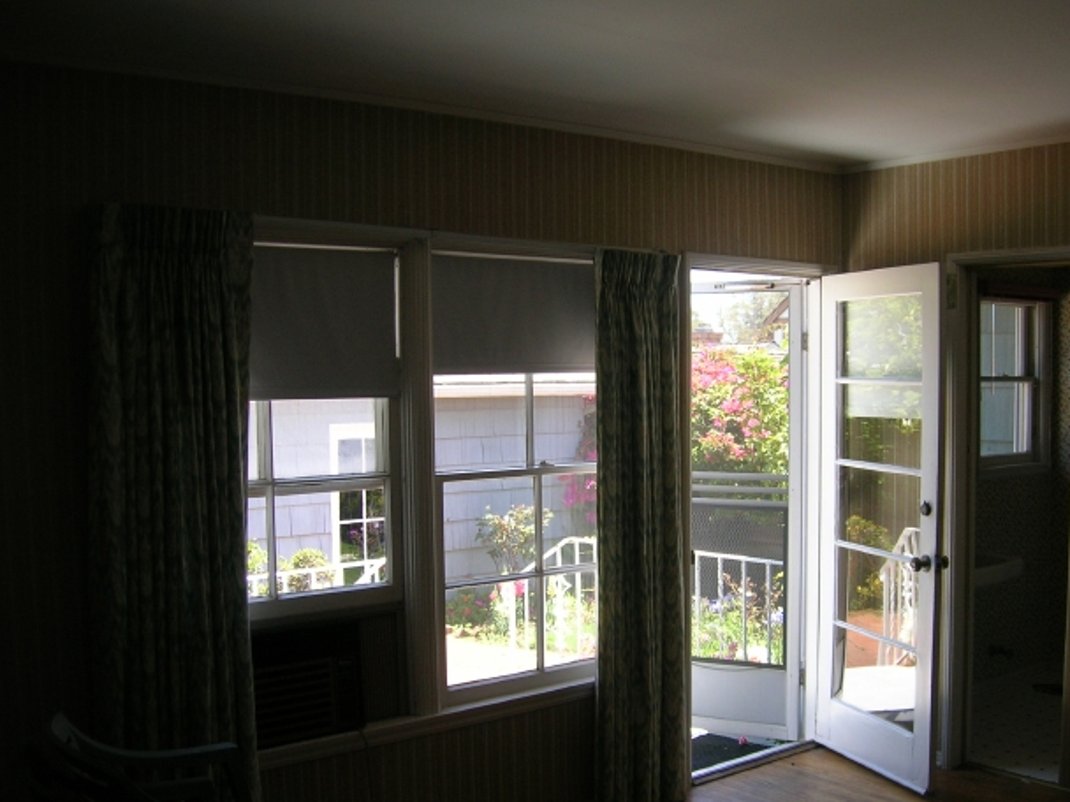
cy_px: 443
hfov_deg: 48.9
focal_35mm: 38
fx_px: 1175
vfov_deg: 37.7
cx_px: 593
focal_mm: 5.7
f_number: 2.9
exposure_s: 1/92.4
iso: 50
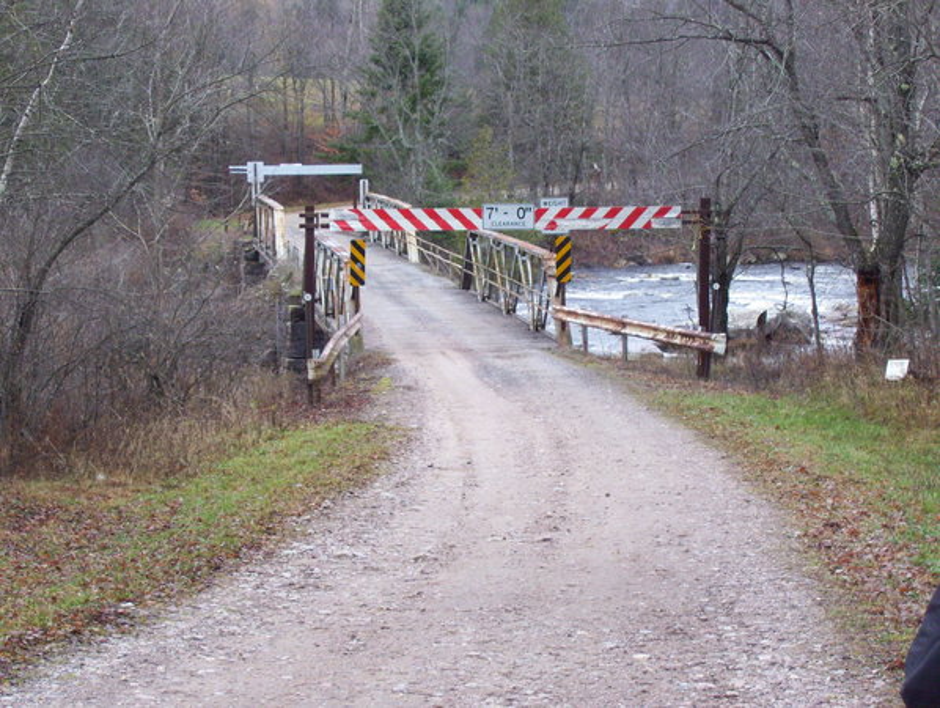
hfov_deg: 22.5
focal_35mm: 87
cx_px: 470
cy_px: 354
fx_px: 2365
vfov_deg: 17.0
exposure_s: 1/200
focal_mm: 14.3
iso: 400
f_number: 4.3
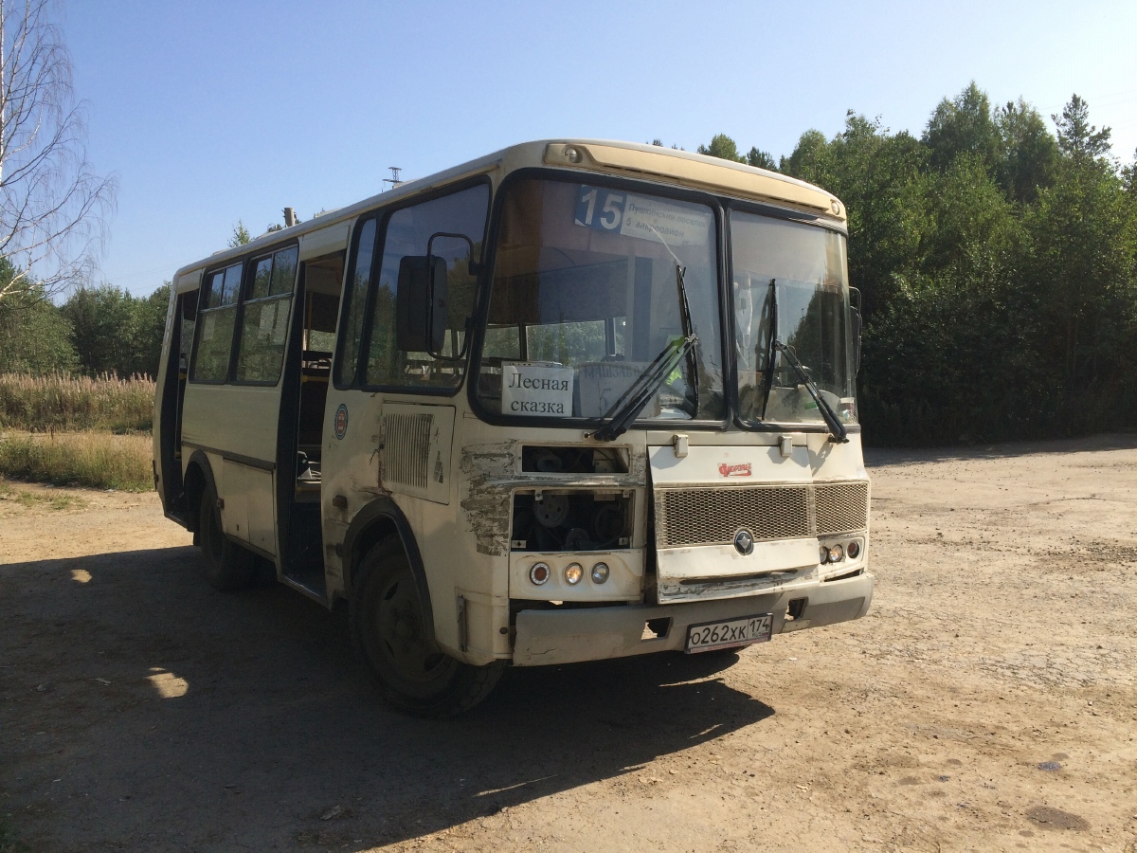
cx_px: 568
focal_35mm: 29
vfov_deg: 48.2
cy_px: 426
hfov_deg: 61.7
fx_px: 953
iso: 32
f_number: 2.2
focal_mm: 4.15
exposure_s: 1/1580
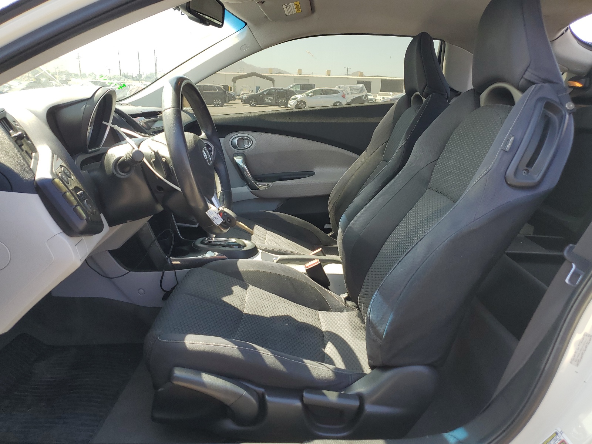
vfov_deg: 53.1
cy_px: 222
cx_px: 296
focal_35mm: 26
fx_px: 445
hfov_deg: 67.3
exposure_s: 1/357
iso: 50
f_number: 1.5
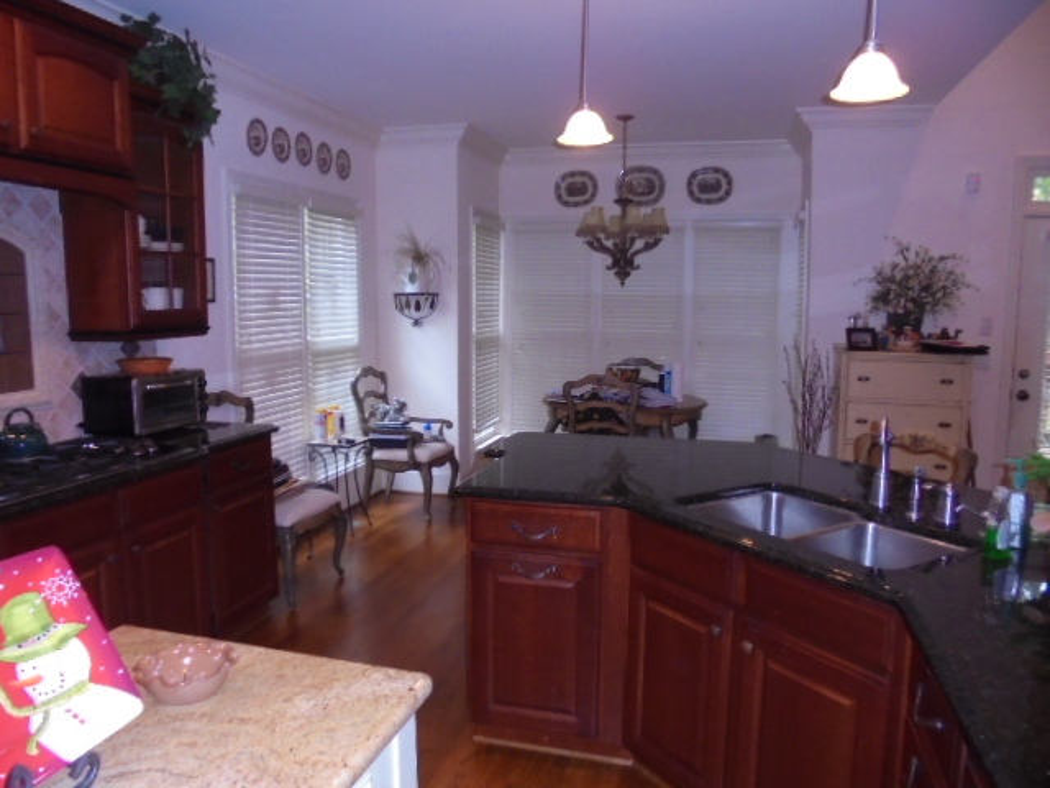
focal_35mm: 26
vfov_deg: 53.1
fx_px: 789
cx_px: 525
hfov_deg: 67.3
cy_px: 394
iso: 400
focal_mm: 4.6
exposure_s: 1/30
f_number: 3.5
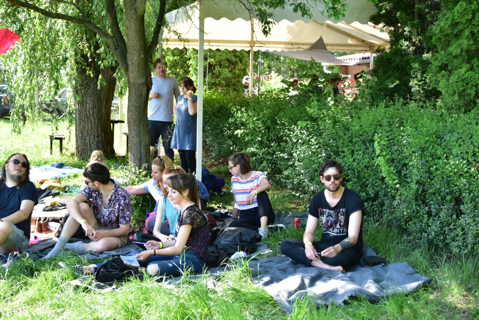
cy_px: 160
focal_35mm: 57
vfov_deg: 23.8
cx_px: 240
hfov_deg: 35.1
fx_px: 758
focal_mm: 38
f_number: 4.5
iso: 320
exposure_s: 1/200
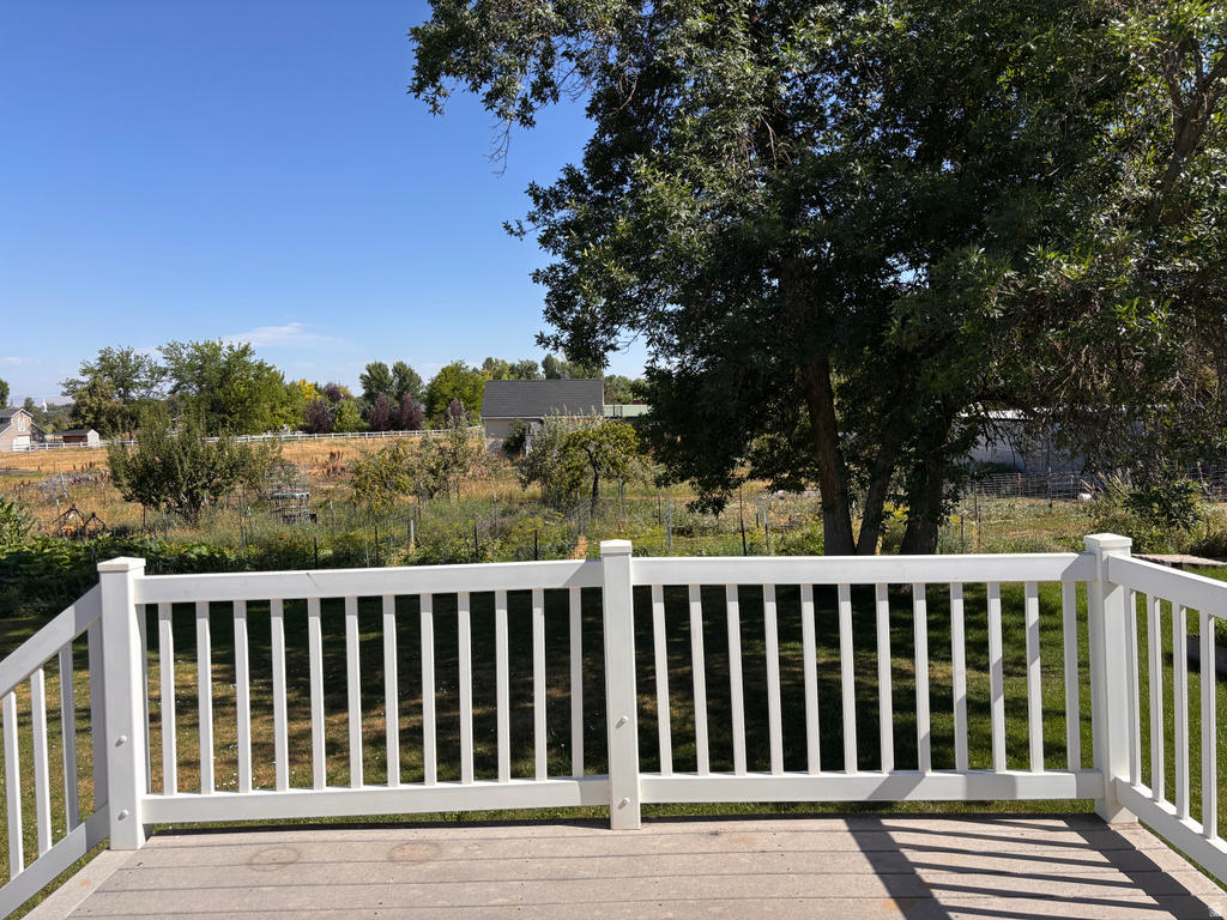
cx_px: 614
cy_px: 460
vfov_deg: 53.1
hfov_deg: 67.3
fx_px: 922
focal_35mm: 26
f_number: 1.6
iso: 50
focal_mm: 5.96
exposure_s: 1/3106
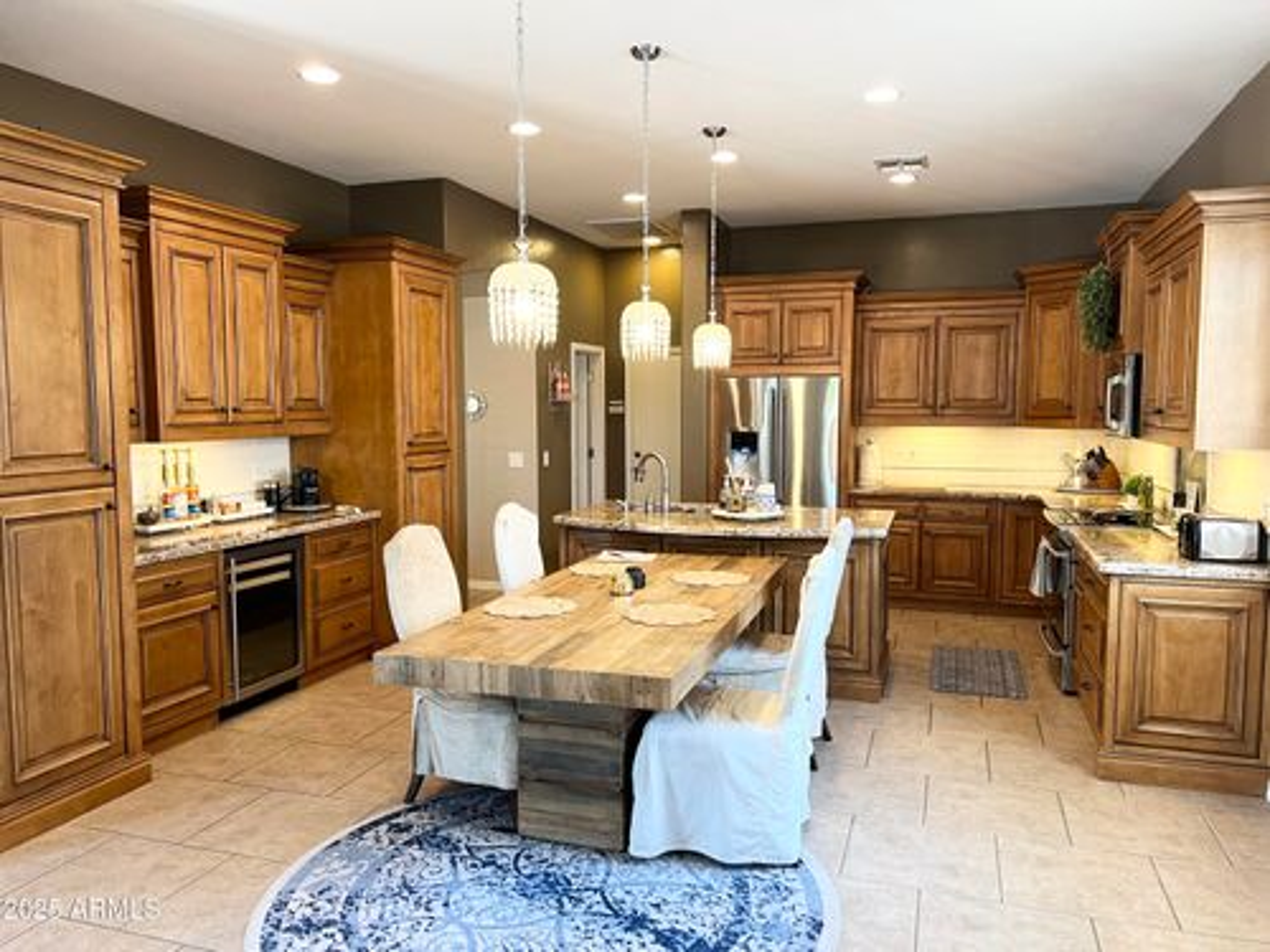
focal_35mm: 26
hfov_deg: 67.3
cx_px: 635
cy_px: 476
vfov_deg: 53.1
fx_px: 954
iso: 125
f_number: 1.5
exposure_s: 1/60
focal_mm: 5.7
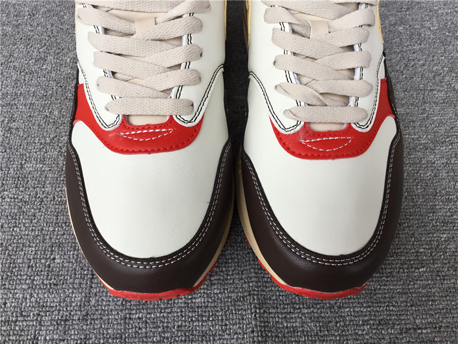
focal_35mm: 31
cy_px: 172
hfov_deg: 58.4
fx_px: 410
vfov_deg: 45.4
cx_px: 229
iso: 40
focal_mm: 3.3
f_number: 2.4
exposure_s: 1/120
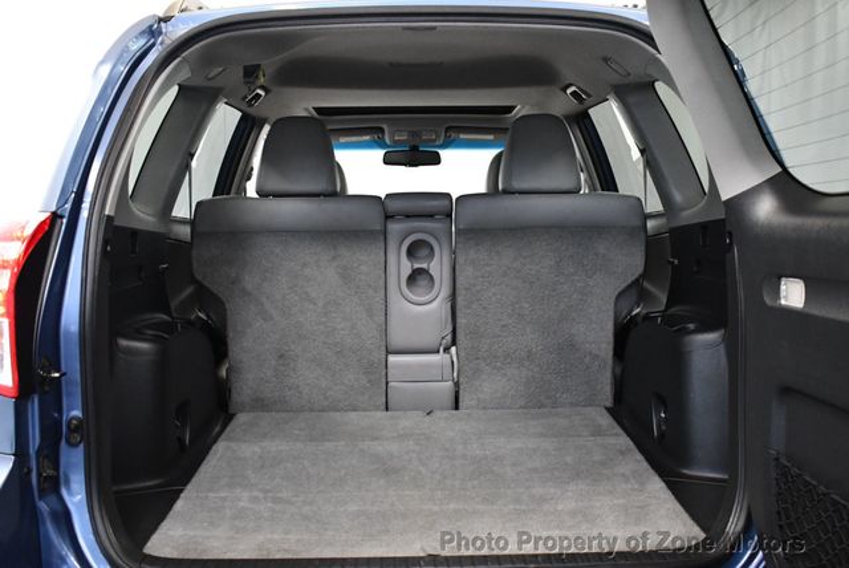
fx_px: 850
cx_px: 424
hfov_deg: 53.1
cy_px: 284
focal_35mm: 36
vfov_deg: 36.9
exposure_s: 1/125
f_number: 3.5
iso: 2800
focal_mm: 18
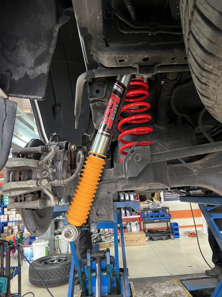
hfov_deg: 53.1
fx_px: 222
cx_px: 111
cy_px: 148
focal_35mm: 26
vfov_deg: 67.3
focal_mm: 5.7
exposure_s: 1/50
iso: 400
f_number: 1.5
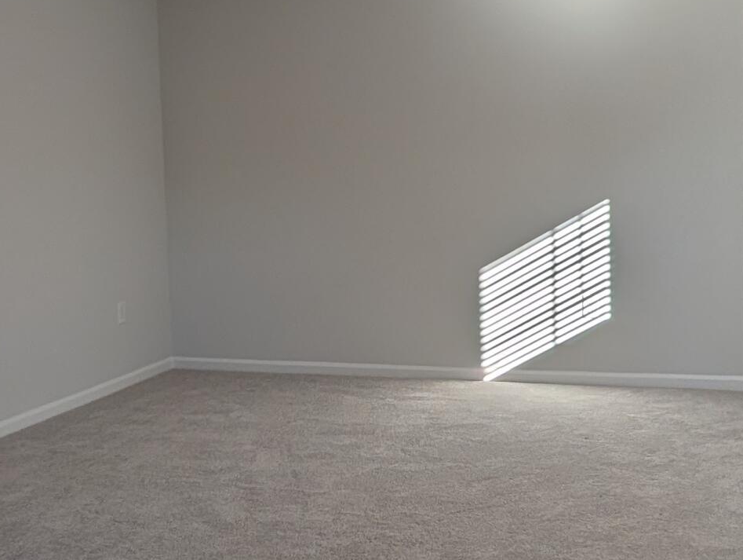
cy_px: 222
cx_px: 355
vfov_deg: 37.7
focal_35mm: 38
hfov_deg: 48.9
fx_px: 817
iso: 52
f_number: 1.7
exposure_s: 1/383
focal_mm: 2.02
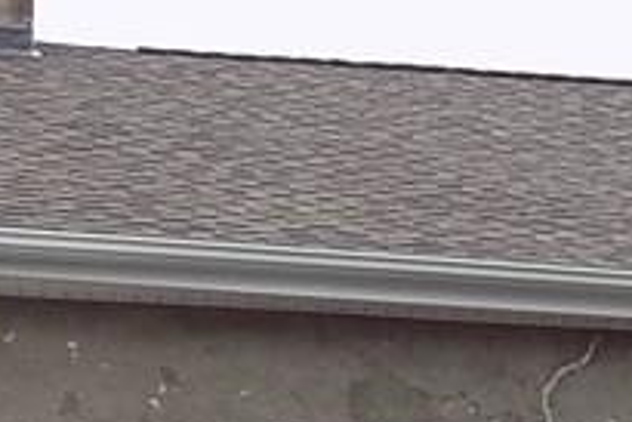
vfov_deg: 8.2
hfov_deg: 13.0
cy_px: 933
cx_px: 660
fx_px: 2741
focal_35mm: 156
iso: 80
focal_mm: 5.3
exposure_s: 1/400
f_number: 3.3
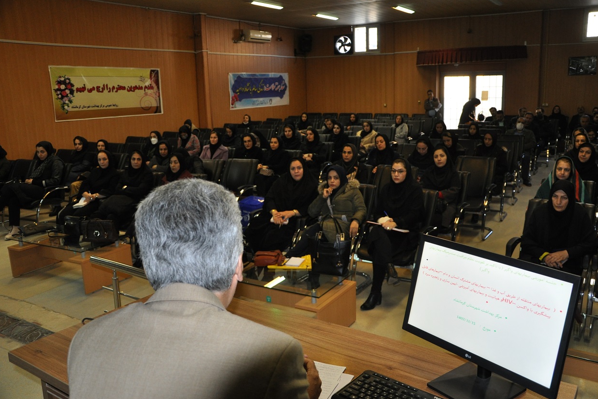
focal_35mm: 33
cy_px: 200
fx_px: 540
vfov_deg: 40.5
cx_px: 304
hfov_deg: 57.9
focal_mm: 21
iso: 800
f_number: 4
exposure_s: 1/60
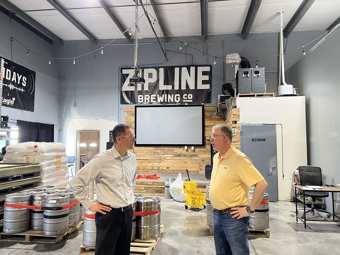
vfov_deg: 53.0
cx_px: 170
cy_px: 128
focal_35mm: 26
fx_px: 255
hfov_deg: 67.3
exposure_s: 1/60
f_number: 1.5
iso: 160
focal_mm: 5.7
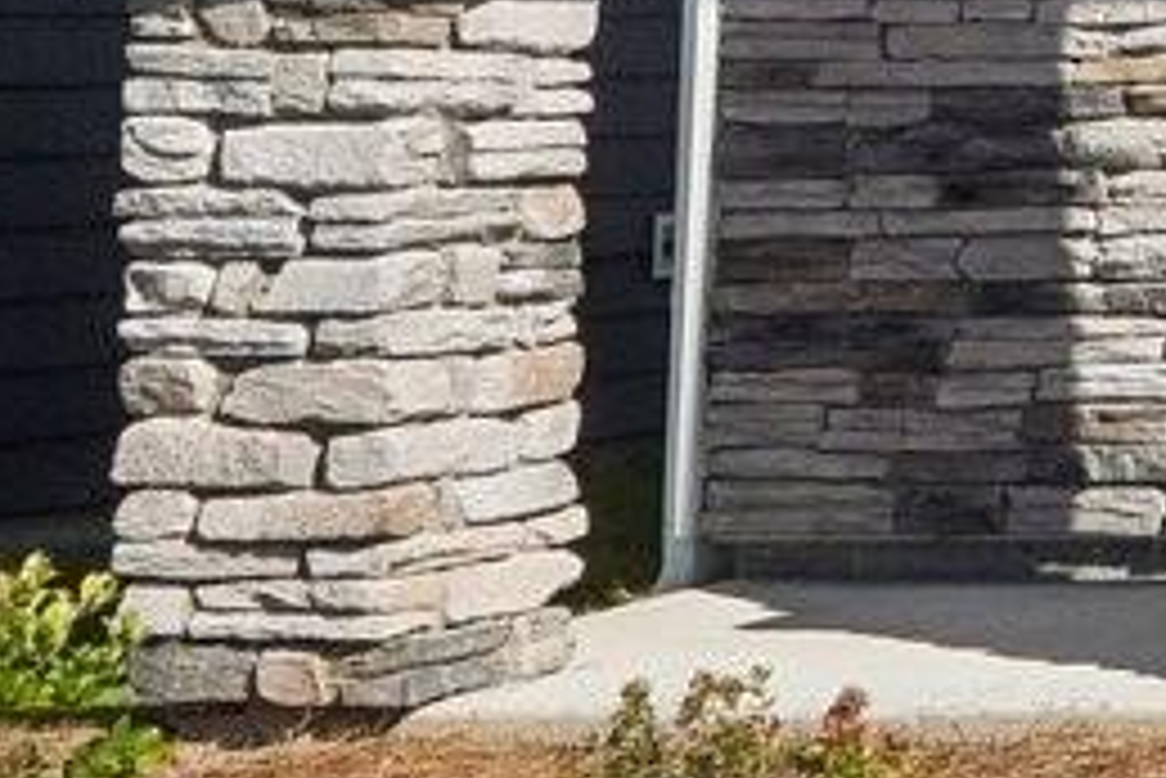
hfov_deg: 8.6
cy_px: -1819
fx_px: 5184
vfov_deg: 7.3
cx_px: 4227
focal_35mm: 160
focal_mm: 13.5
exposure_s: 1/500
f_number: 8
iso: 100
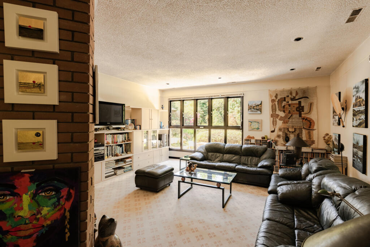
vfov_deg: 73.8
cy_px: 124
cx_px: 185
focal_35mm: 16
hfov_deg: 96.7
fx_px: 164
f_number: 8
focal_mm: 16
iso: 200
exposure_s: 1/100
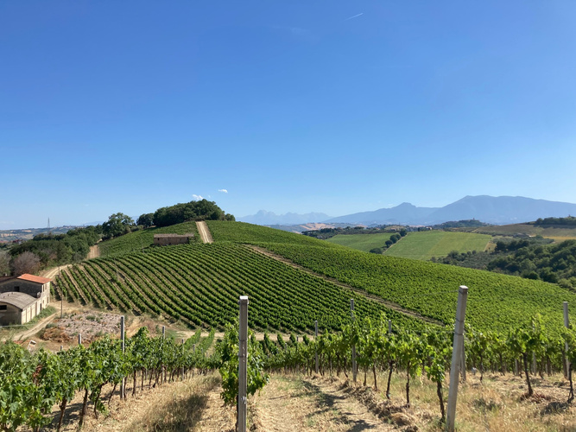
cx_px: 288
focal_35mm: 28
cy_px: 216
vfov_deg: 49.7
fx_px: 466
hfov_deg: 63.5
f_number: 1.8
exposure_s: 1/2404
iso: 20
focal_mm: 3.99
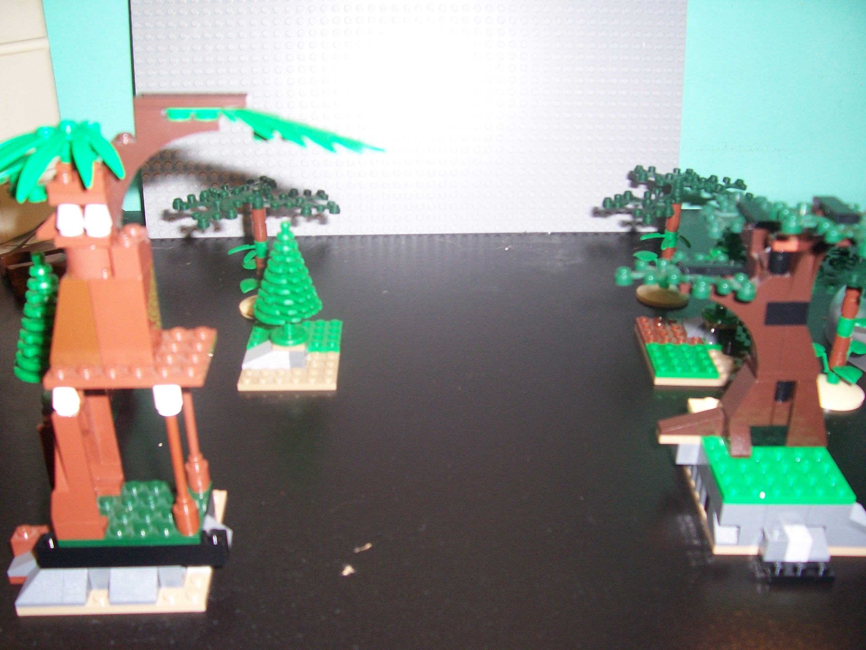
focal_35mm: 34
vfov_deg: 41.8
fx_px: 851
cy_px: 325
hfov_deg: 54.0
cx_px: 433
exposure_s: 1/60
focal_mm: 5.6
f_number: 2.7
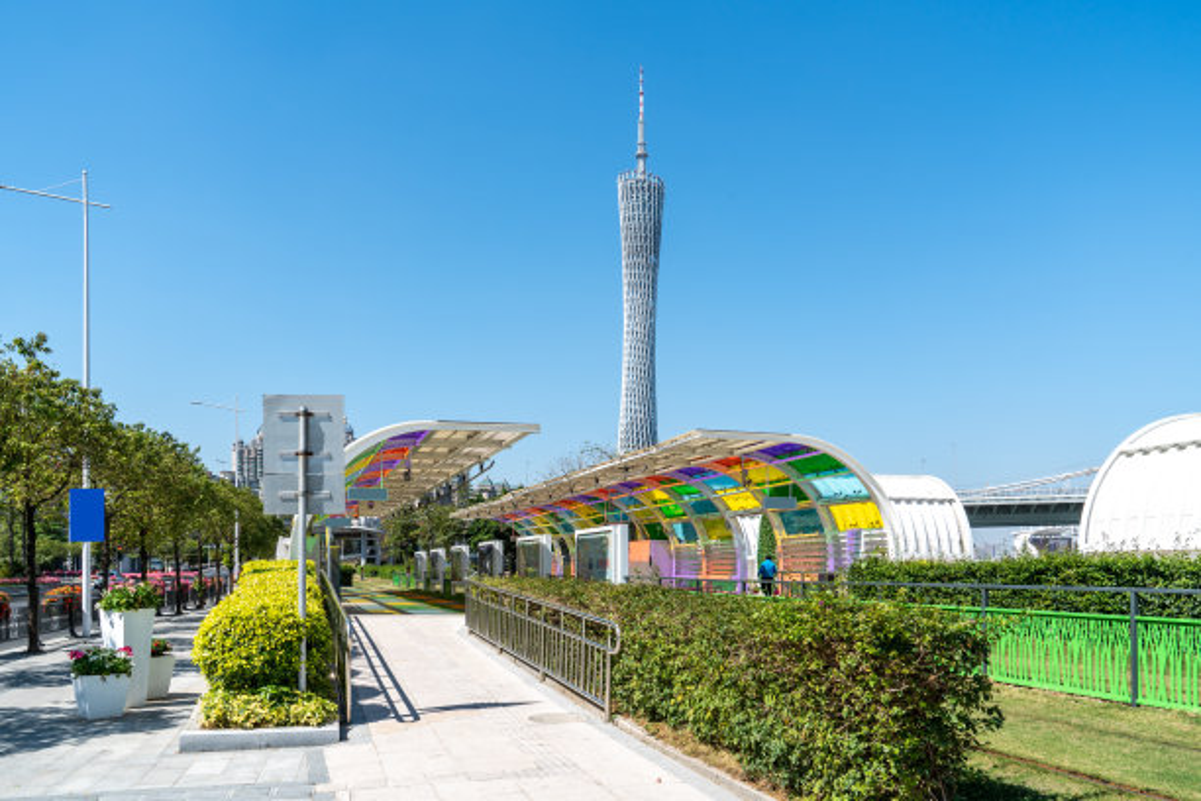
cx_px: 600
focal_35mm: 29
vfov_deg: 45.0
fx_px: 967
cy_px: 400
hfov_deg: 63.7
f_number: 11
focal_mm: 29
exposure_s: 1/125
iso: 125
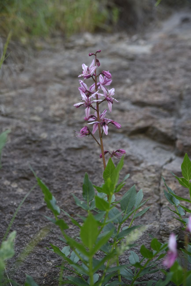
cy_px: 143
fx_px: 446
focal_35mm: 56
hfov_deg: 24.2
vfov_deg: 35.6
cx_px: 96
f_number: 4
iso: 320
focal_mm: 56
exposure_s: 1/400
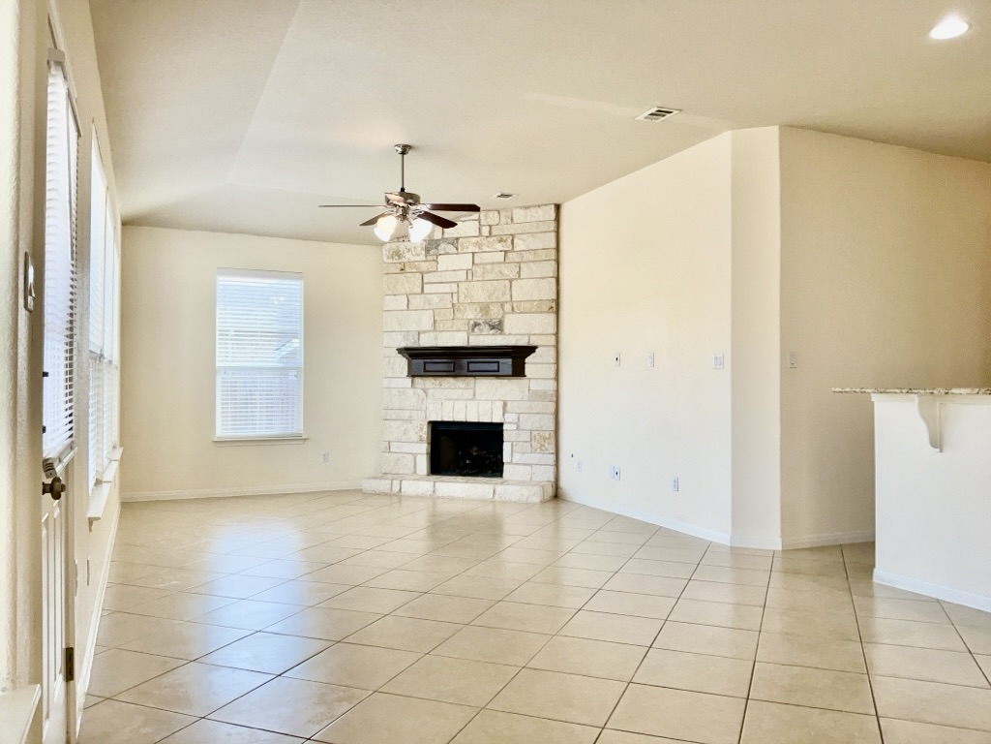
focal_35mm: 27
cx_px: 496
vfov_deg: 51.4
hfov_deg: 65.3
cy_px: 372
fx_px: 773
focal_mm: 3
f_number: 1.8
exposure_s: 1/100
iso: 40
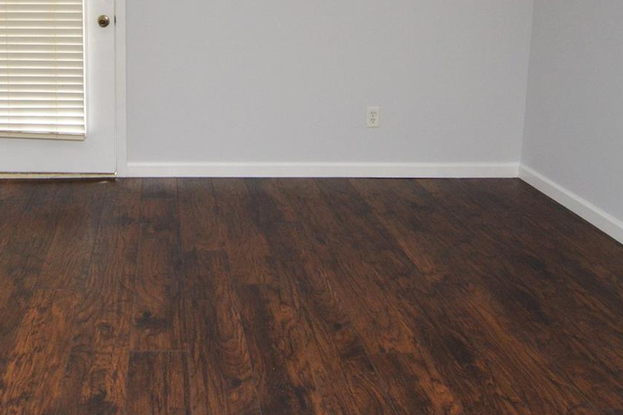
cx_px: 161
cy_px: 42
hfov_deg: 53.5
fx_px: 588
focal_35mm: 34
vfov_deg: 36.5
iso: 1250
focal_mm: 12
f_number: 4
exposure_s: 1/60
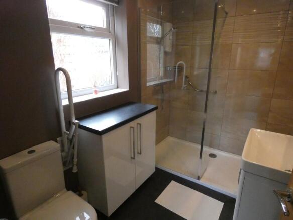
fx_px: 169
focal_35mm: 20
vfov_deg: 66.0
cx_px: 146
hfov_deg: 81.8
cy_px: 110
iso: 1600
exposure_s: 1/125
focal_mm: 3.6
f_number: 2.8
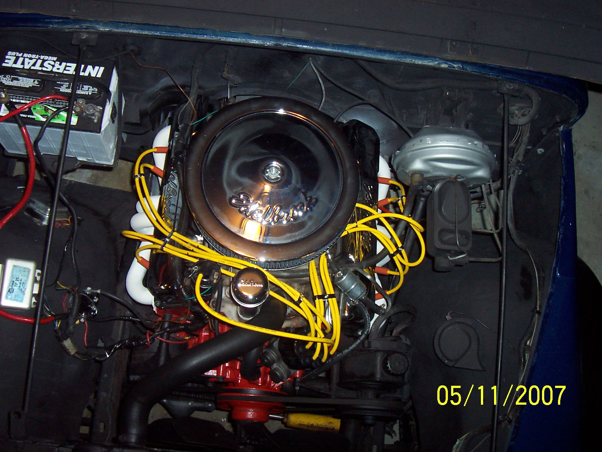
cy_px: 226
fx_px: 643
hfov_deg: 50.1
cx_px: 301
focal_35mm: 37
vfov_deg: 38.7
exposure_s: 1/60
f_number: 2.8
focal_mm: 5.6
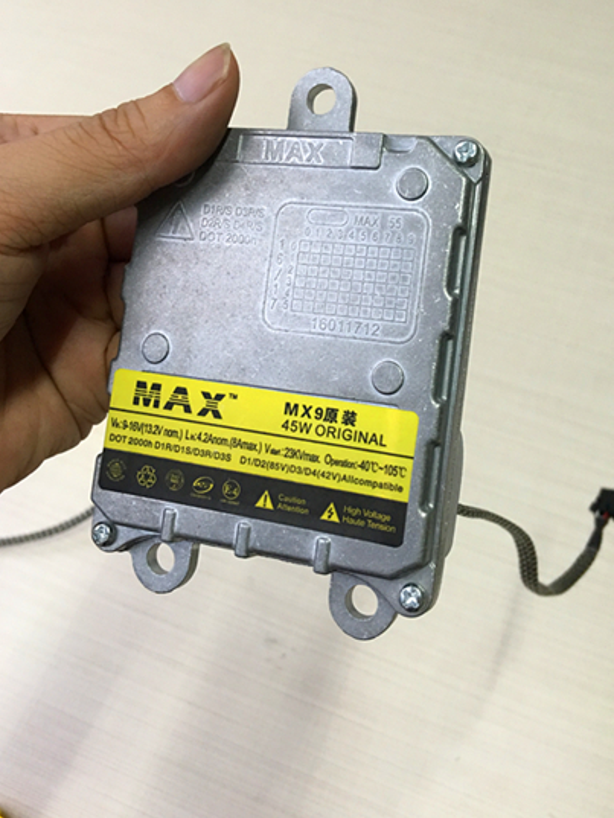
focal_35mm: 36
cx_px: 360
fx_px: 851
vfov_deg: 50.9
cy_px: 317
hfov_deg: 39.5
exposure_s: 1/17
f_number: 2.2
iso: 80
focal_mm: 4.15
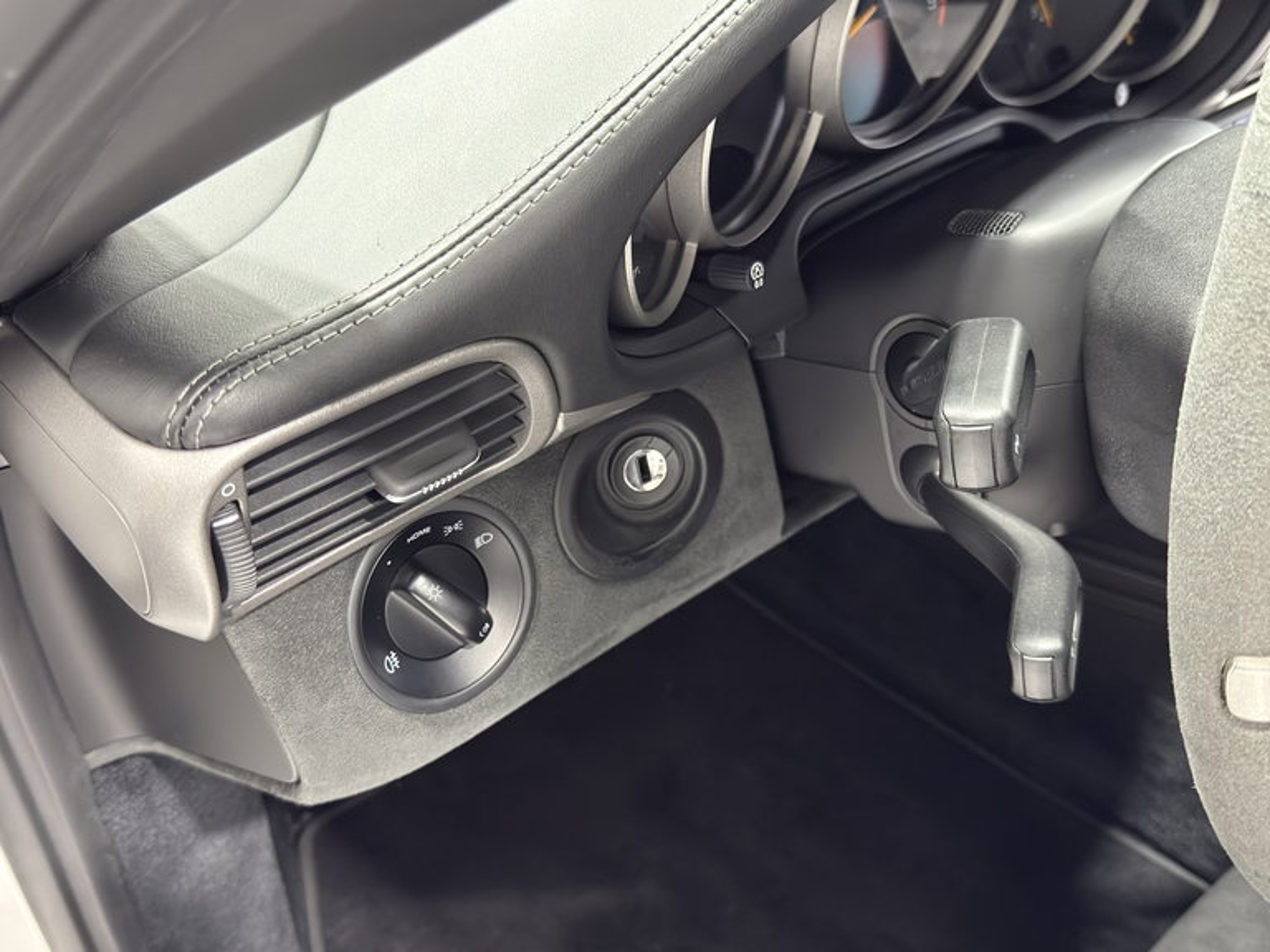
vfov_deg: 40.7
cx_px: 635
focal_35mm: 35
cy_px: 476
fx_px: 1284
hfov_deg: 52.6
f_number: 1.78
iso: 500
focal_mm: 6.76
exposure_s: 1/40
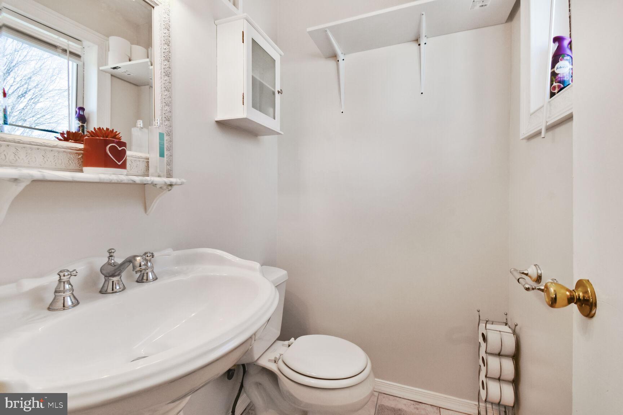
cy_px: 208
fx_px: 260
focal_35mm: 15
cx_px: 312
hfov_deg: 100.4
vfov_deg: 77.3
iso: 200
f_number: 9
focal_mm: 10
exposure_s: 1/15
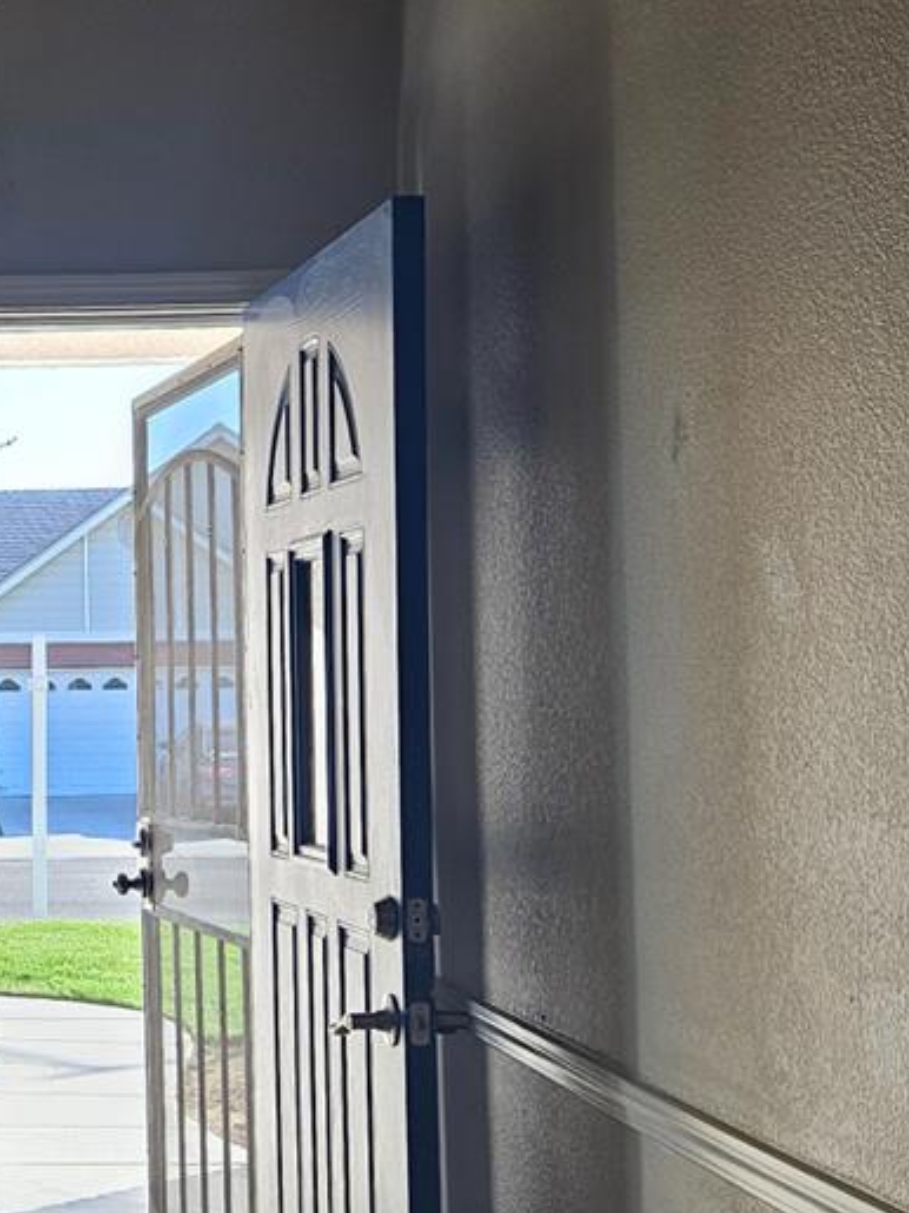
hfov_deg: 20.4
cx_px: -197
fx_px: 2347
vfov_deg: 29.0
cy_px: 667
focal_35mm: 67
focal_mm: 5.4
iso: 32
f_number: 1.8
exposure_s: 1/120
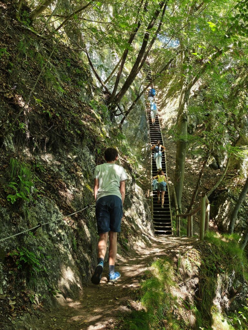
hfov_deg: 31.5
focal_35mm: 46
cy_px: 165
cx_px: 124
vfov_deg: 41.2
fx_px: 439
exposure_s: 1/100
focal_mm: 8.72
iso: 70
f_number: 2
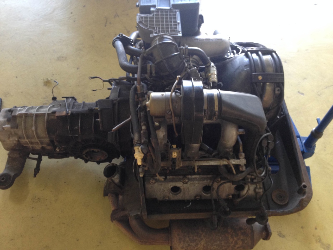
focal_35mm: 35
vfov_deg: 40.7
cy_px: 125
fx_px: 337
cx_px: 166
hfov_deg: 52.6
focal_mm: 4.28
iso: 125
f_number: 2.4
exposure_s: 1/20
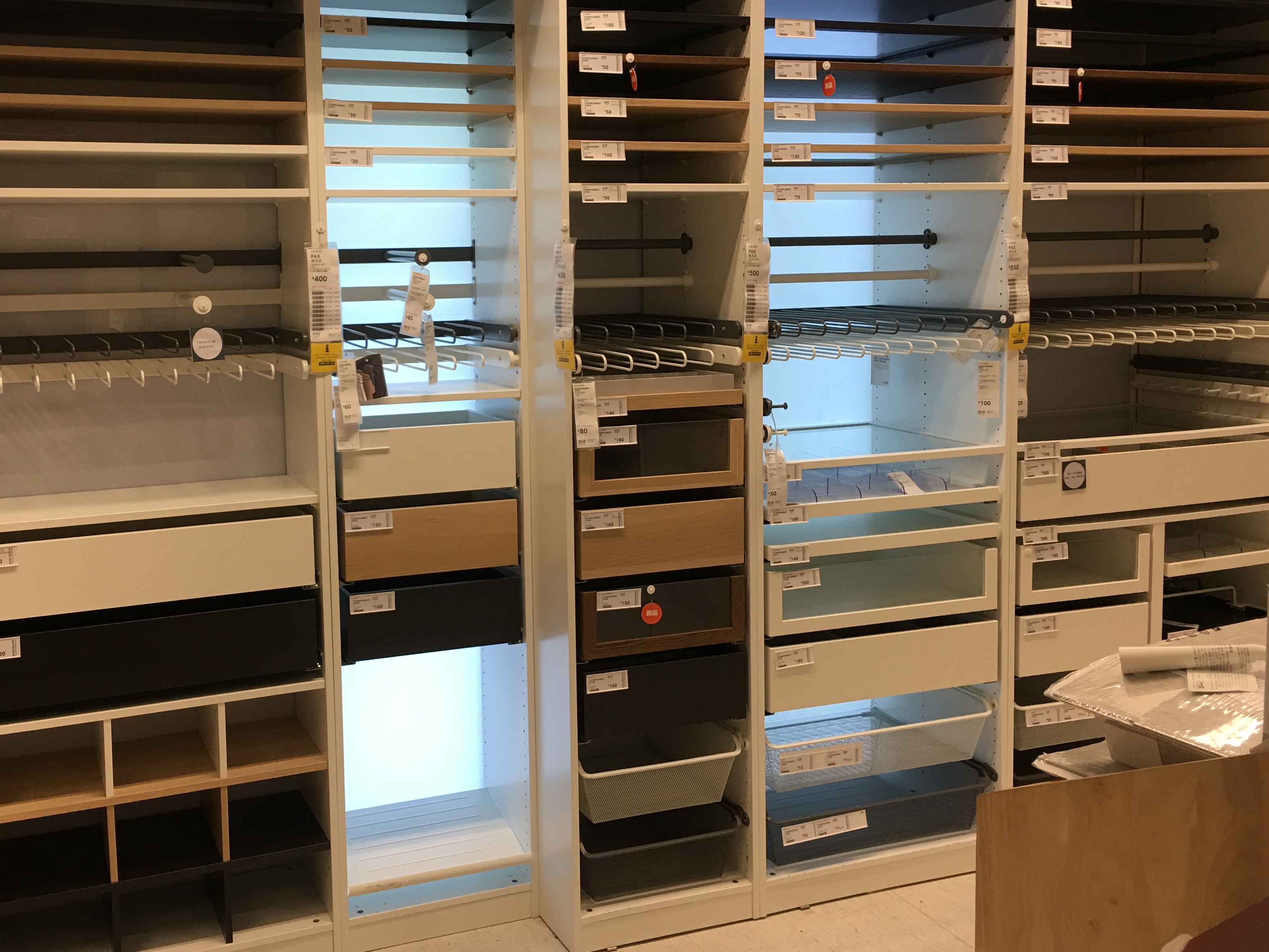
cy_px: 396
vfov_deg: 38.6
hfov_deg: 49.9
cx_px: 522
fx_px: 1356
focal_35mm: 37
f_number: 2.2
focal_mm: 4.15
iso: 32
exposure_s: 1/33
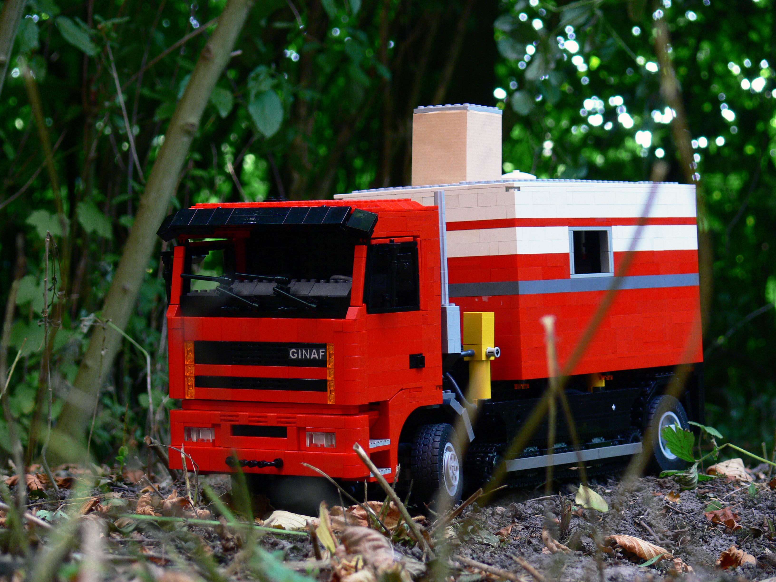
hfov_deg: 16.6
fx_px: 2668
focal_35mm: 119
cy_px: 291
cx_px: 388
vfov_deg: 12.5
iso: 100
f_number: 3.6
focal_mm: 25.1
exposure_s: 1/30
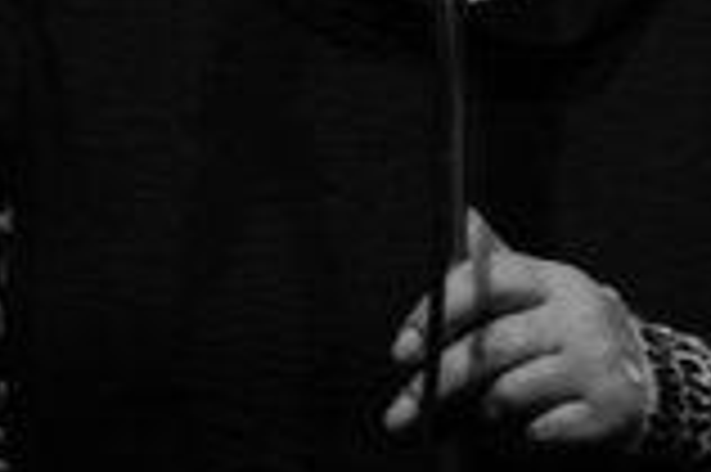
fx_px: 30817
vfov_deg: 0.9
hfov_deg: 1.3
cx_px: 416
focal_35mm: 1562
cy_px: -2
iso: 1600
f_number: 5.6
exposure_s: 1/125
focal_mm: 300
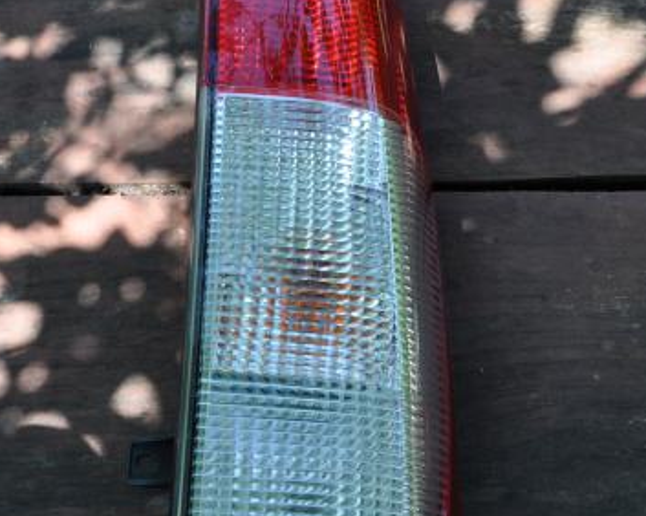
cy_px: 288
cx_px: 253
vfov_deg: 18.3
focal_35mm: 84
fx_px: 1605
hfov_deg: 22.7
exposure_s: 1/125
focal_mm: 28
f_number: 5.6
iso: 250
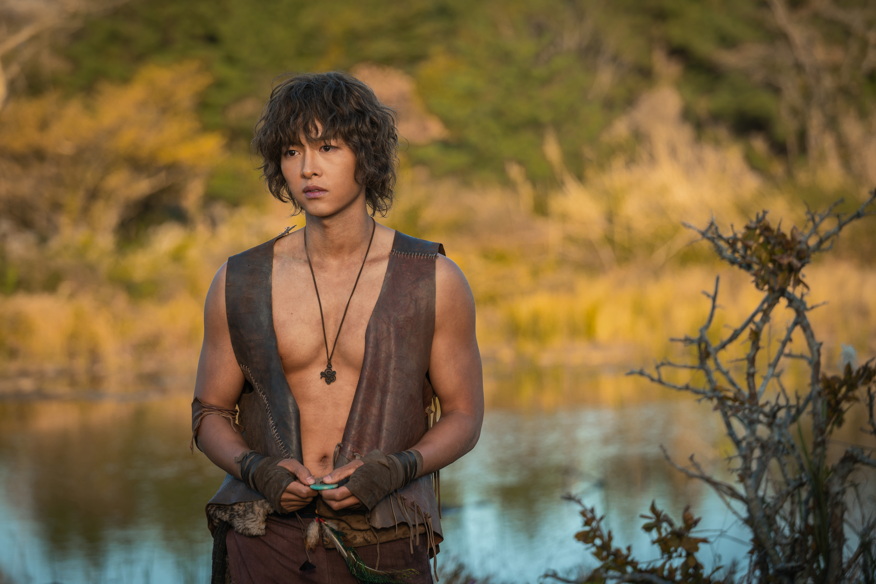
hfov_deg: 16.1
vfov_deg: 10.8
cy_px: 292
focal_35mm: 127
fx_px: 3091
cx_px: 438
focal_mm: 127
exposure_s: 1/320
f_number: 4
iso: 100
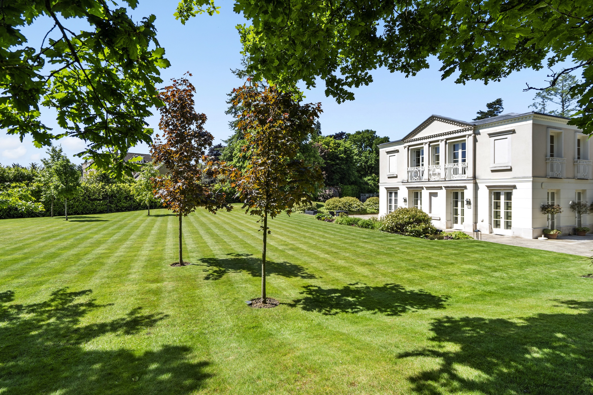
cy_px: 198
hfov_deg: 96.7
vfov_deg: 73.7
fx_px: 264
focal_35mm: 16
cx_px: 296
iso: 50
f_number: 4
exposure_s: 1/500
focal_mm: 16
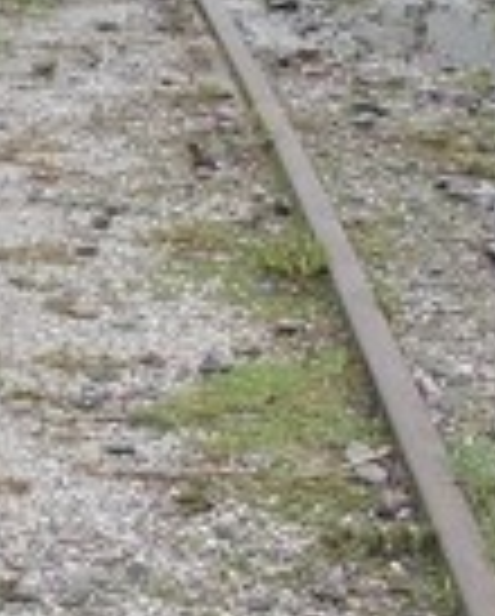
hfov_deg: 7.3
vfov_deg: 9.3
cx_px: -378
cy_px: 184
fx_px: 3782
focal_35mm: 207
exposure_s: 1/320
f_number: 3.1
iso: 80
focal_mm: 5.3
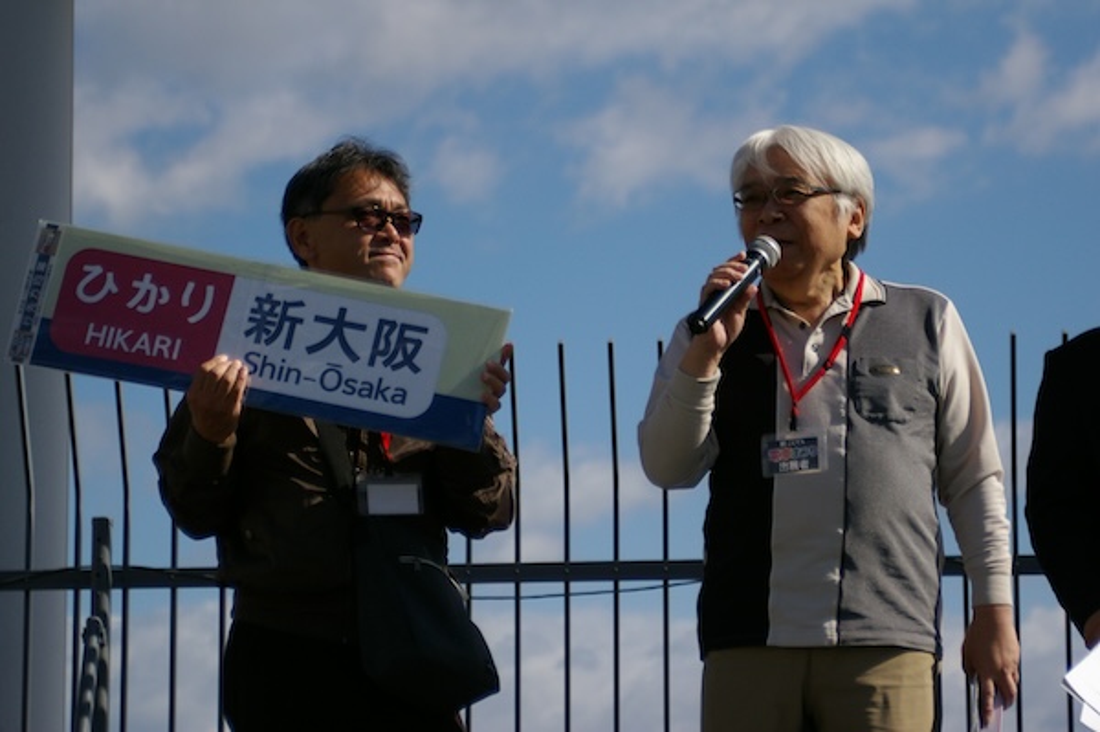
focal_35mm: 132
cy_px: 366
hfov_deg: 15.5
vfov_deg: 10.4
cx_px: 550
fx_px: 4030
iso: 400
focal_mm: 88
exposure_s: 1/4000
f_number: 5.6
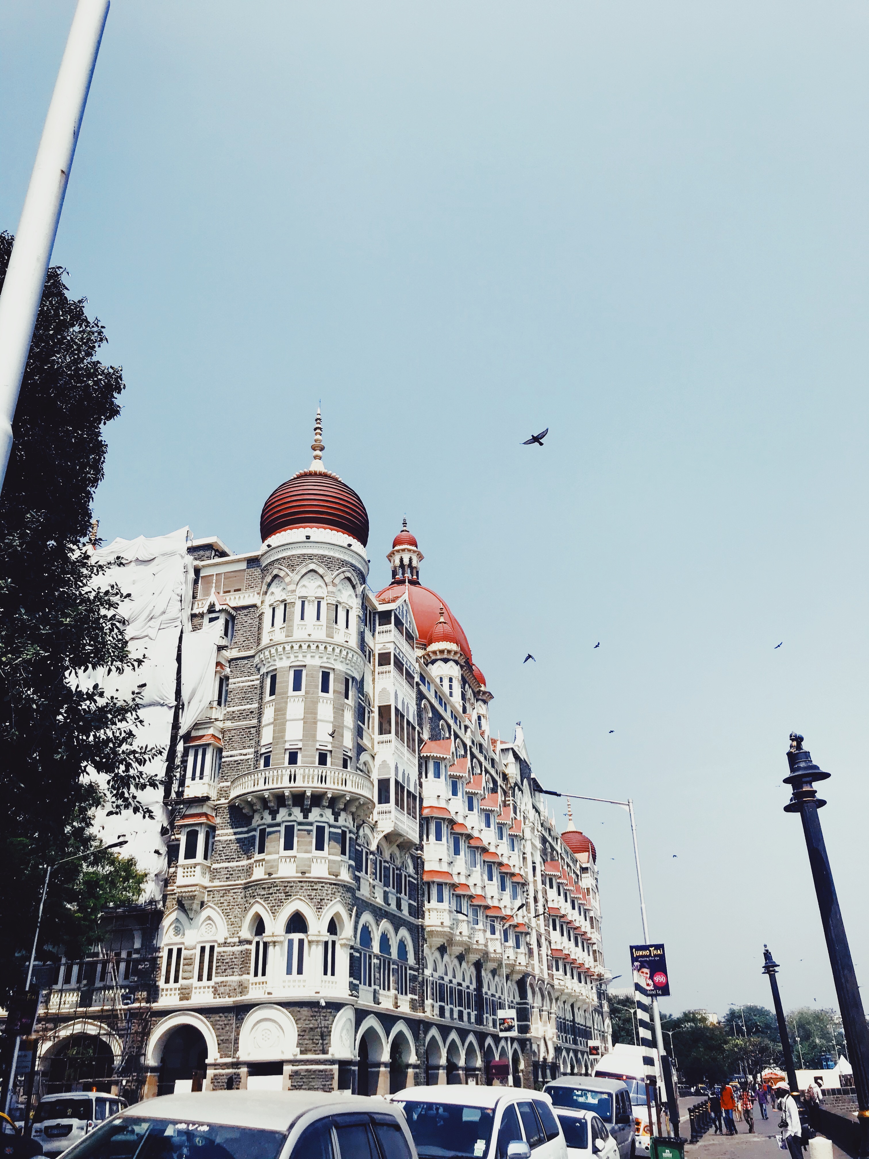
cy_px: 580
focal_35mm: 28
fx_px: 937
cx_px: 434
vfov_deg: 63.4
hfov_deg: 49.7
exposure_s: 1/4167
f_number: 1.8
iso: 20
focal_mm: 3.99
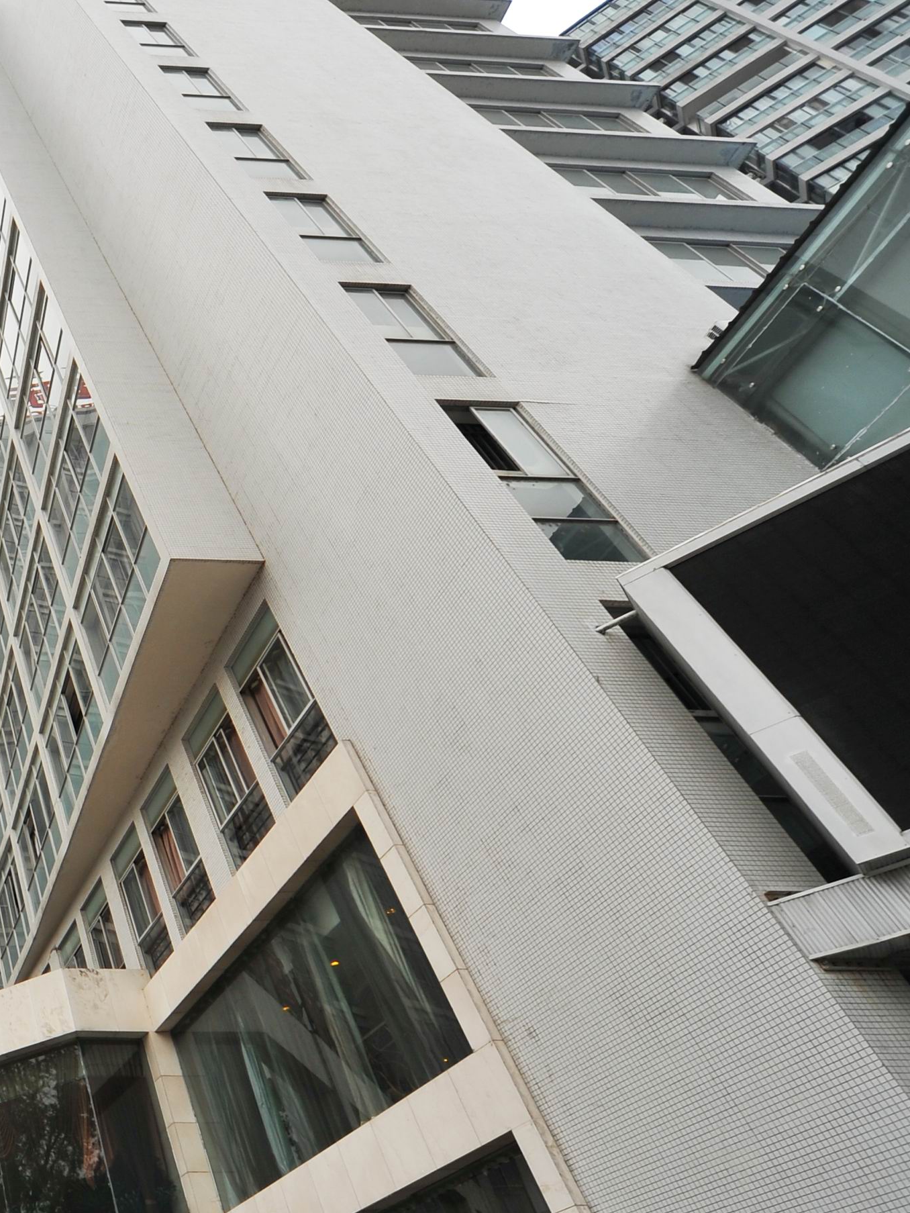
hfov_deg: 35.1
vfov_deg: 64.2
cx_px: -279
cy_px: 773
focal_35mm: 27
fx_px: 946
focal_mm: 12
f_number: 8
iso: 200
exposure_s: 1/40
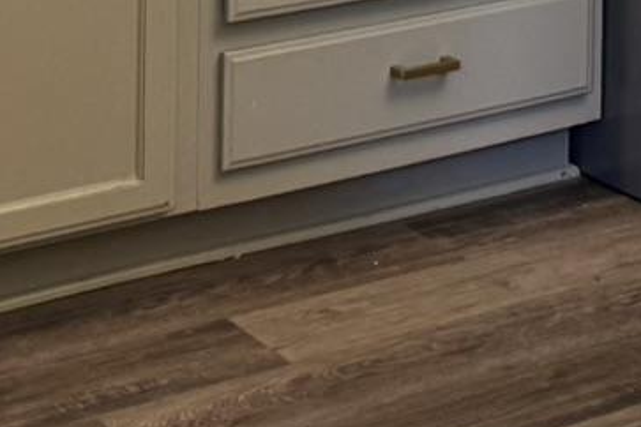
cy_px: -766
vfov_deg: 8.5
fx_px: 2510
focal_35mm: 141
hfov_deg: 13.7
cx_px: 959
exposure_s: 1/60
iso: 160
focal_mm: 6.76
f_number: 1.78
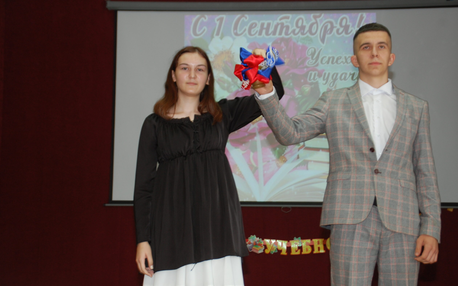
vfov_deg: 20.0
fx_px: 811
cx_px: 229
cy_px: 149
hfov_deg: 31.5
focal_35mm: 65
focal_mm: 42
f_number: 4.5
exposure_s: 1/60
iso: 400
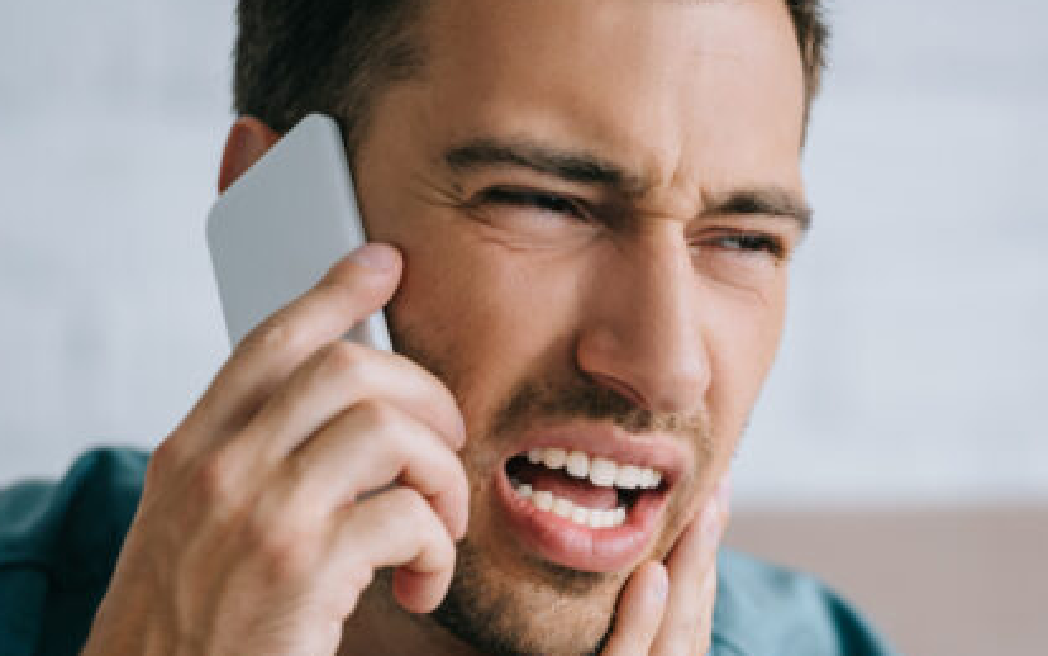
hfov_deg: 6.9
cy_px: 504
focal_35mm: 303
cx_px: 601
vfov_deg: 4.3
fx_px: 8656
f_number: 3.2
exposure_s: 1/400
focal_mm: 200
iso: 500
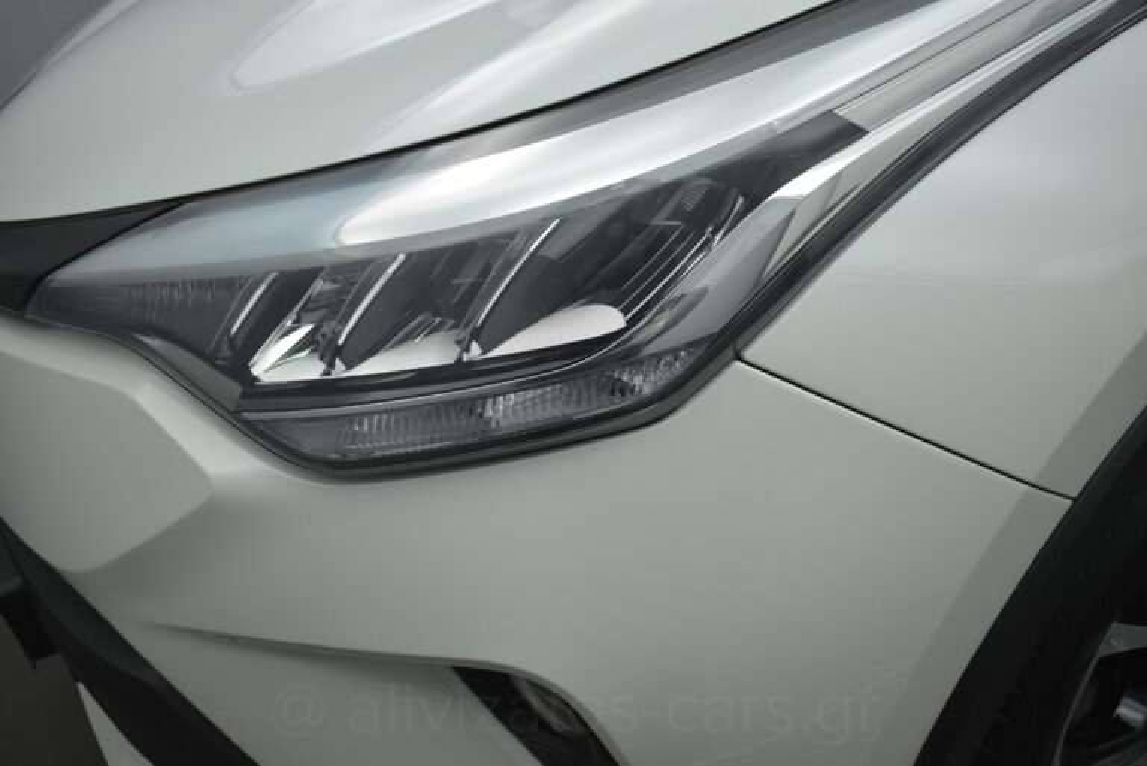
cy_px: 383
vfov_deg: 40.0
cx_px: 574
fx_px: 1052
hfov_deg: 57.2
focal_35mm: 33
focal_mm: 22
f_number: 3.8
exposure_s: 1/320
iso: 1600
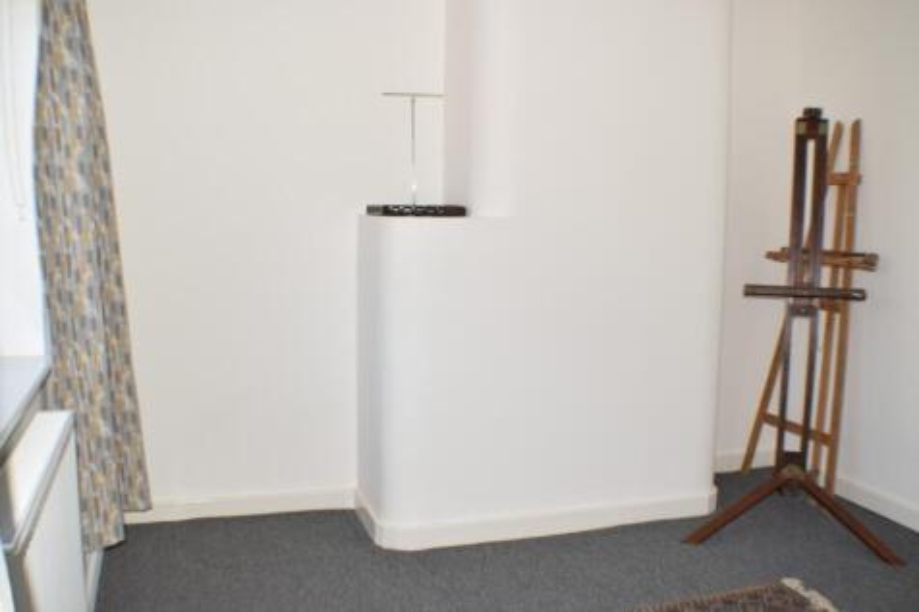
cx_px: 460
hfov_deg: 45.0
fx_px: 1110
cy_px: 306
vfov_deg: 30.8
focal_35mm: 44
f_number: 7.1
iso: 125
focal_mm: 29
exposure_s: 1/50
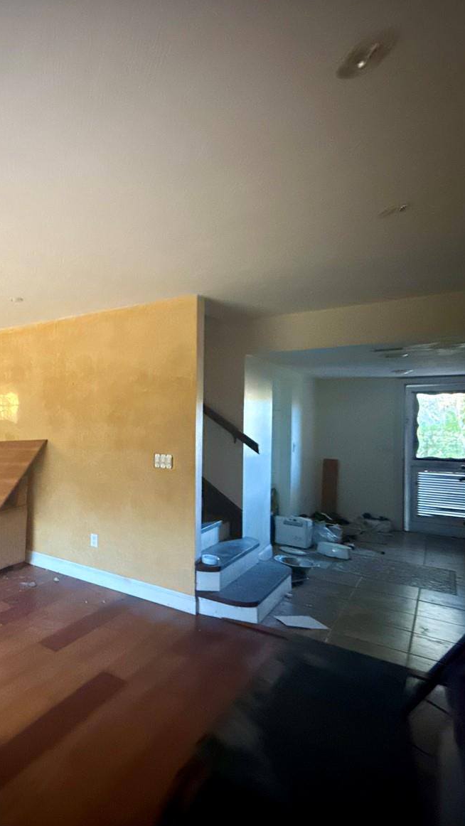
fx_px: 460
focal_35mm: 21
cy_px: 421
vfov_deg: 83.8
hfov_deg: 45.8
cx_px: 8
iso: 1600
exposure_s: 1/60
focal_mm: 2.22
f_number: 2.2
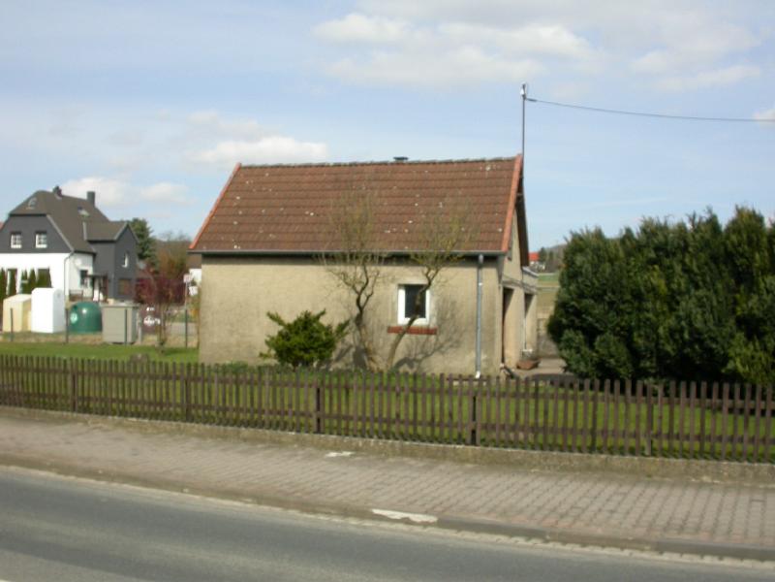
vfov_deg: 37.7
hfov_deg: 49.0
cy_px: 291
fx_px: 851
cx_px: 388
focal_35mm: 38
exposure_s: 1/638
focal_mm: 7.85
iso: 100
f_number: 5.3
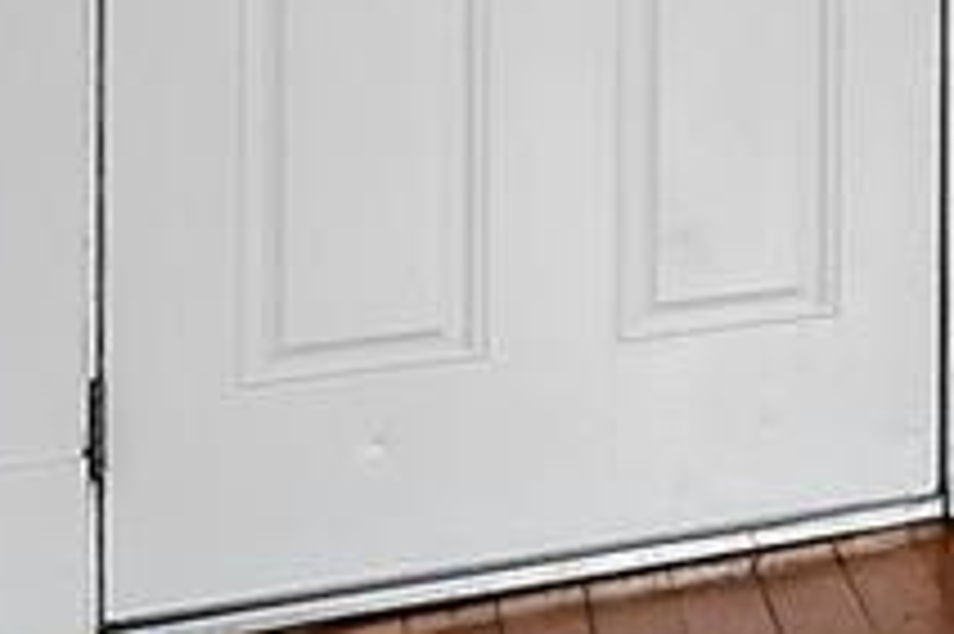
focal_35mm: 125
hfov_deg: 11.0
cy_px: -427
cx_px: 2812
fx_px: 3304
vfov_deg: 10.4
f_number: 5.6
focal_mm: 16.5
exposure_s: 1/25
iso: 1600
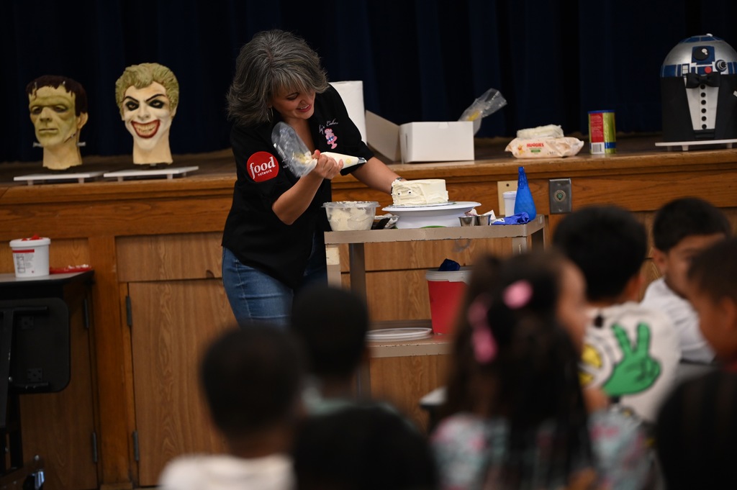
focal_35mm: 200
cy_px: 245
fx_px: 4091
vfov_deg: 6.9
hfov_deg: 10.3
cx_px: 368
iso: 2000
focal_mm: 200
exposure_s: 1/250
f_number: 2.8
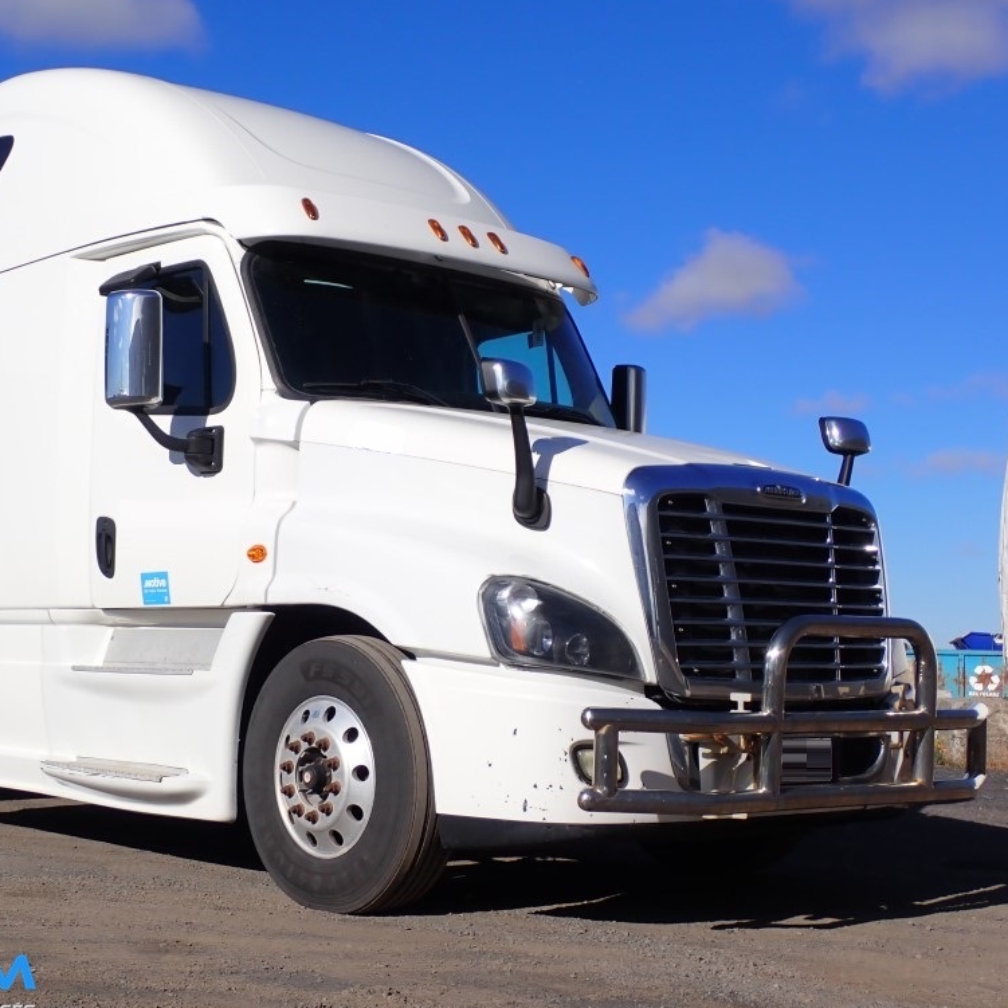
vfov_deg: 32.2
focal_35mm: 53
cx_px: 327
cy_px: 499
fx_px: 1746
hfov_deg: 31.9
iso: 100
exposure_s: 1/160
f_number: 11
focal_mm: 7.84
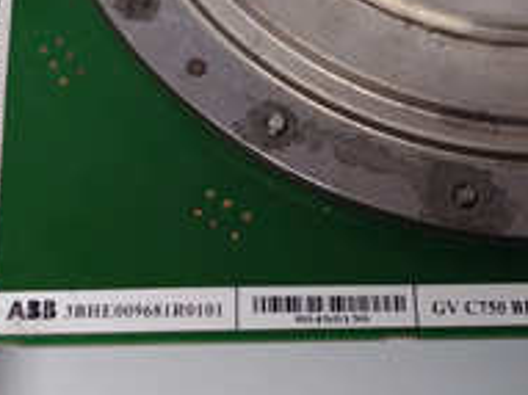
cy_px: -144
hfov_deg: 23.0
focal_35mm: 85
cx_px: 279
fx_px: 1296
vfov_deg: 16.3
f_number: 2
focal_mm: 3.79
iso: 321
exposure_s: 1/33
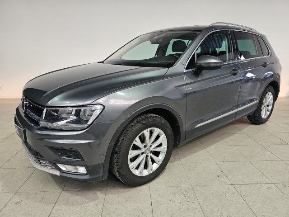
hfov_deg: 73.9
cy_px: 108
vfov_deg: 58.9
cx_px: 144
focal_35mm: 23
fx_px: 192
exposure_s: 1/180
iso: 80
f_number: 1.7
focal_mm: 6.3
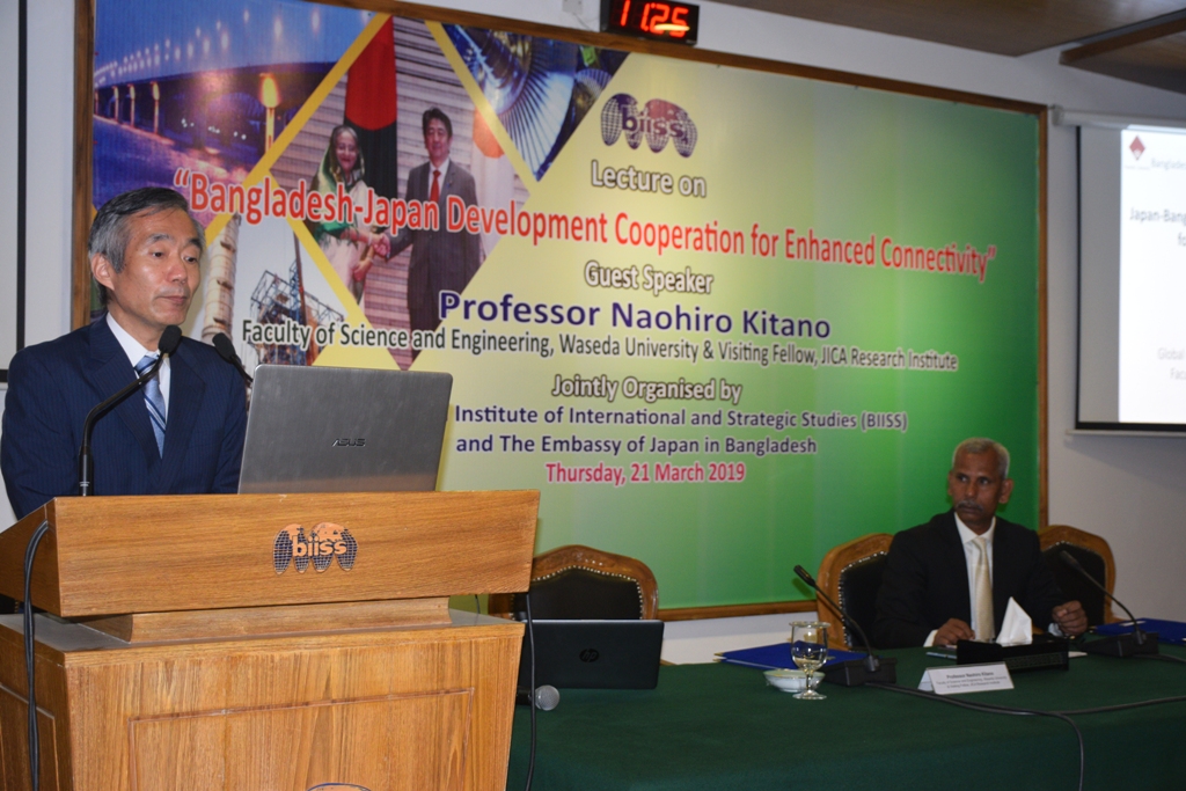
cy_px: 396
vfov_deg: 28.1
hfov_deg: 41.1
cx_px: 593
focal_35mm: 48
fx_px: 1581
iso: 800
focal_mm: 32
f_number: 5
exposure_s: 1/100
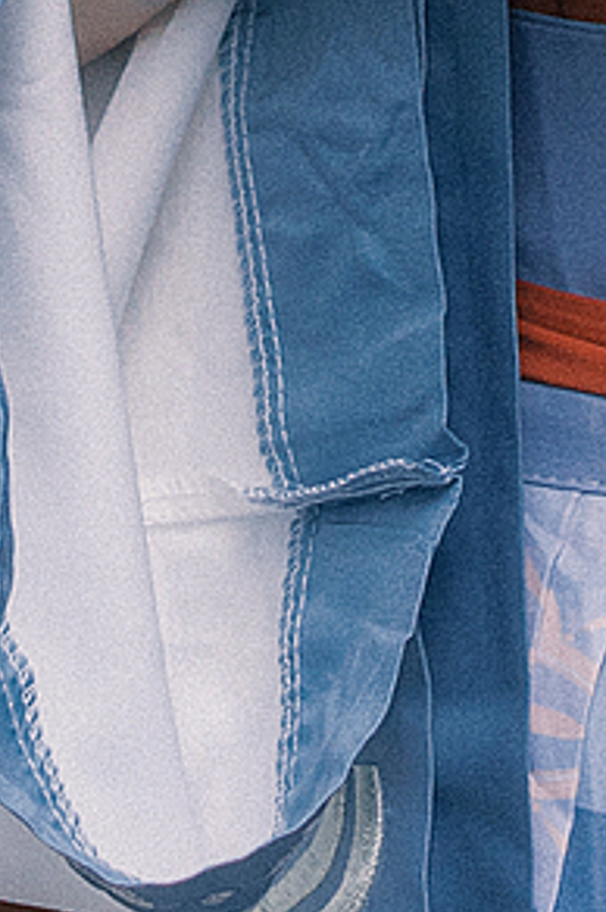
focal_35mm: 362
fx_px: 9162
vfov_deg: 5.3
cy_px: -2005
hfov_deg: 3.8
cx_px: 825
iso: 500
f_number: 4
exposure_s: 1/125
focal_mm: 55
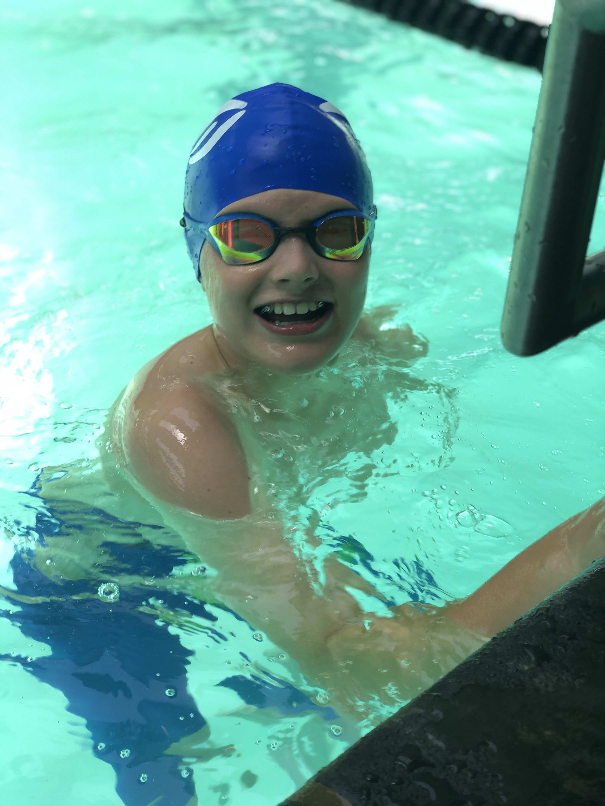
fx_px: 1212
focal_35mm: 52
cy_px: 403
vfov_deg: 36.8
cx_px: 302
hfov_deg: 28.0
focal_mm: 6
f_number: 2.4
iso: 20
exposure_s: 1/120
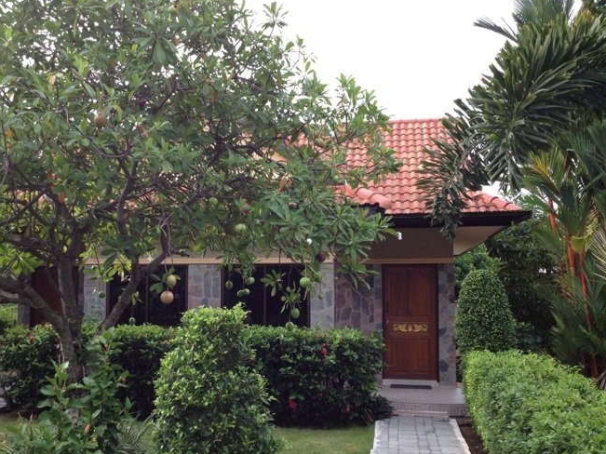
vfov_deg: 33.5
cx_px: 255
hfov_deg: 43.7
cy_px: 259
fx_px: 753
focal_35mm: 43
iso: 64
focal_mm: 4.28
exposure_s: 1/297
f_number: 2.4
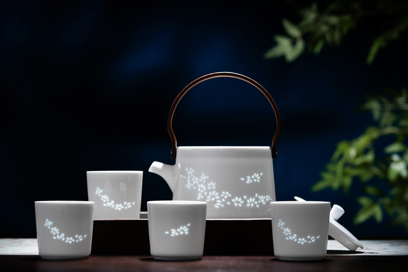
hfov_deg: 17.6
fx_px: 1315
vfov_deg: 11.8
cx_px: 197
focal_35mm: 116
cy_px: 149
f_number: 5.6
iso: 50
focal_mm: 90
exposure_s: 1/160
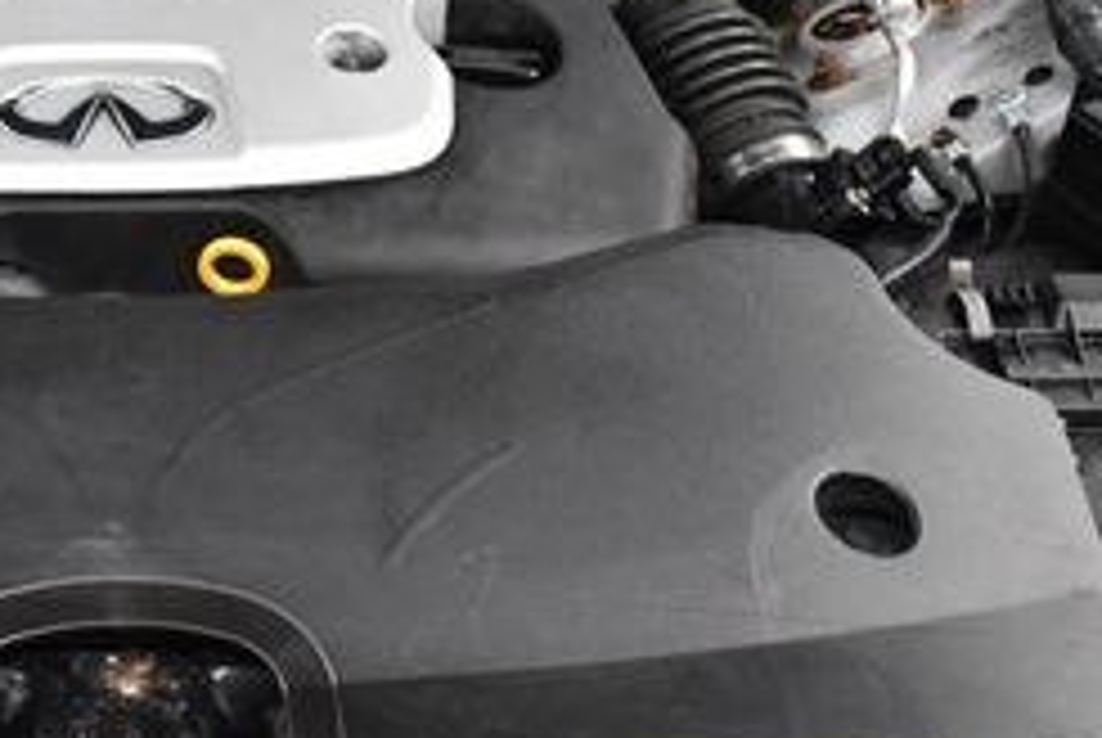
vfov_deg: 14.4
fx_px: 2881
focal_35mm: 94
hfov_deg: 21.1
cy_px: 32
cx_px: 58
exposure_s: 1/125
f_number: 3.5
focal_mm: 18
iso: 2000
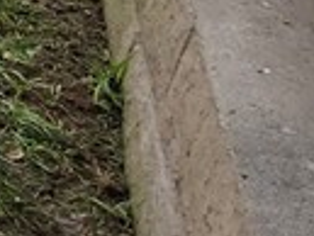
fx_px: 935
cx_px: -657
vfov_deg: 11.8
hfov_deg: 11.0
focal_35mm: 103
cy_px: -328
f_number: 2.2
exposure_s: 1/364
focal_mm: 1.8
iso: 50
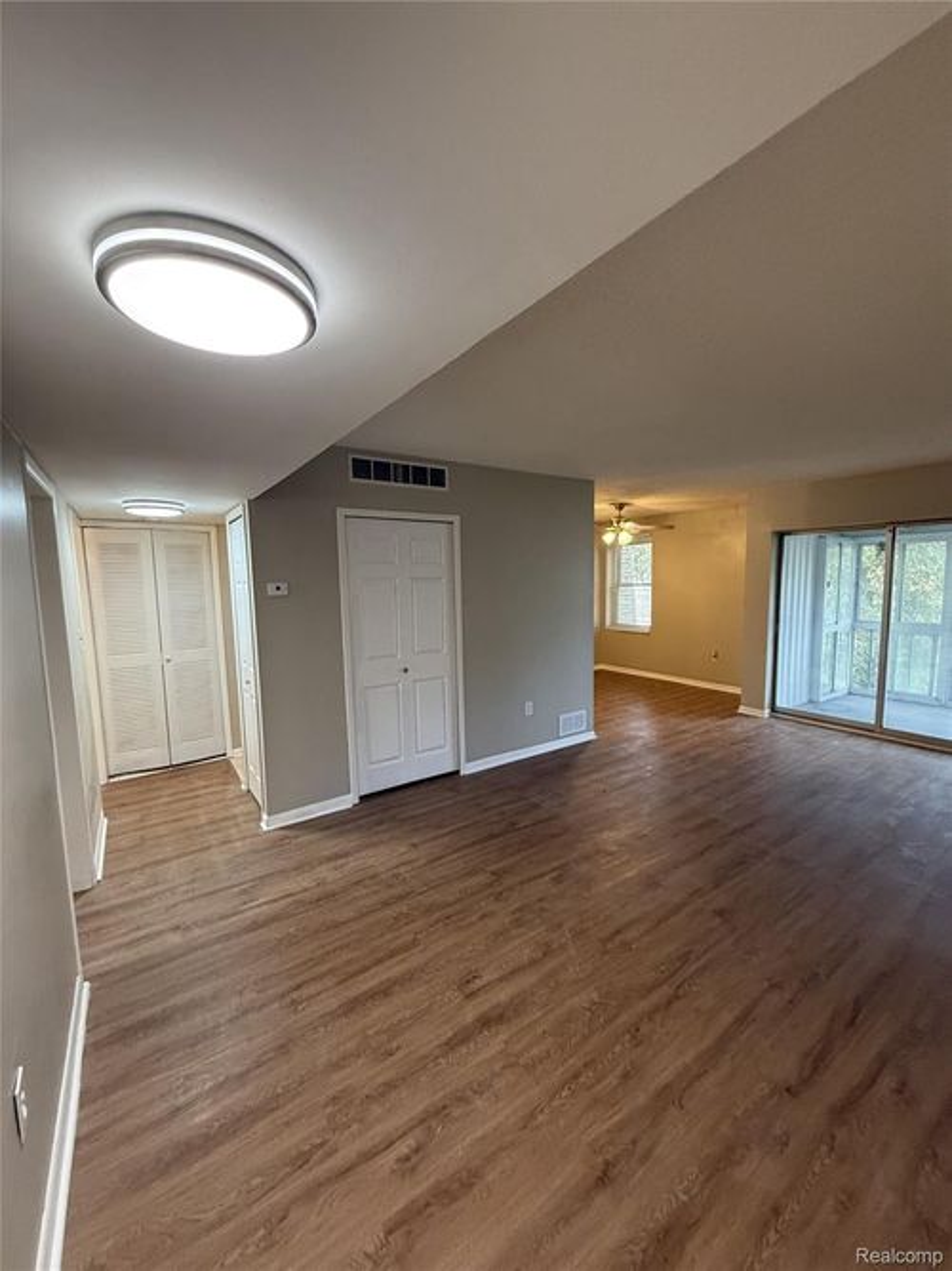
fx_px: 514
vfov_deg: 102.1
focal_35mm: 14
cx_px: 476
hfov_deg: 85.7
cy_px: 636
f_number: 2.2
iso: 640
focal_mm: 2.22
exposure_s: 1/120
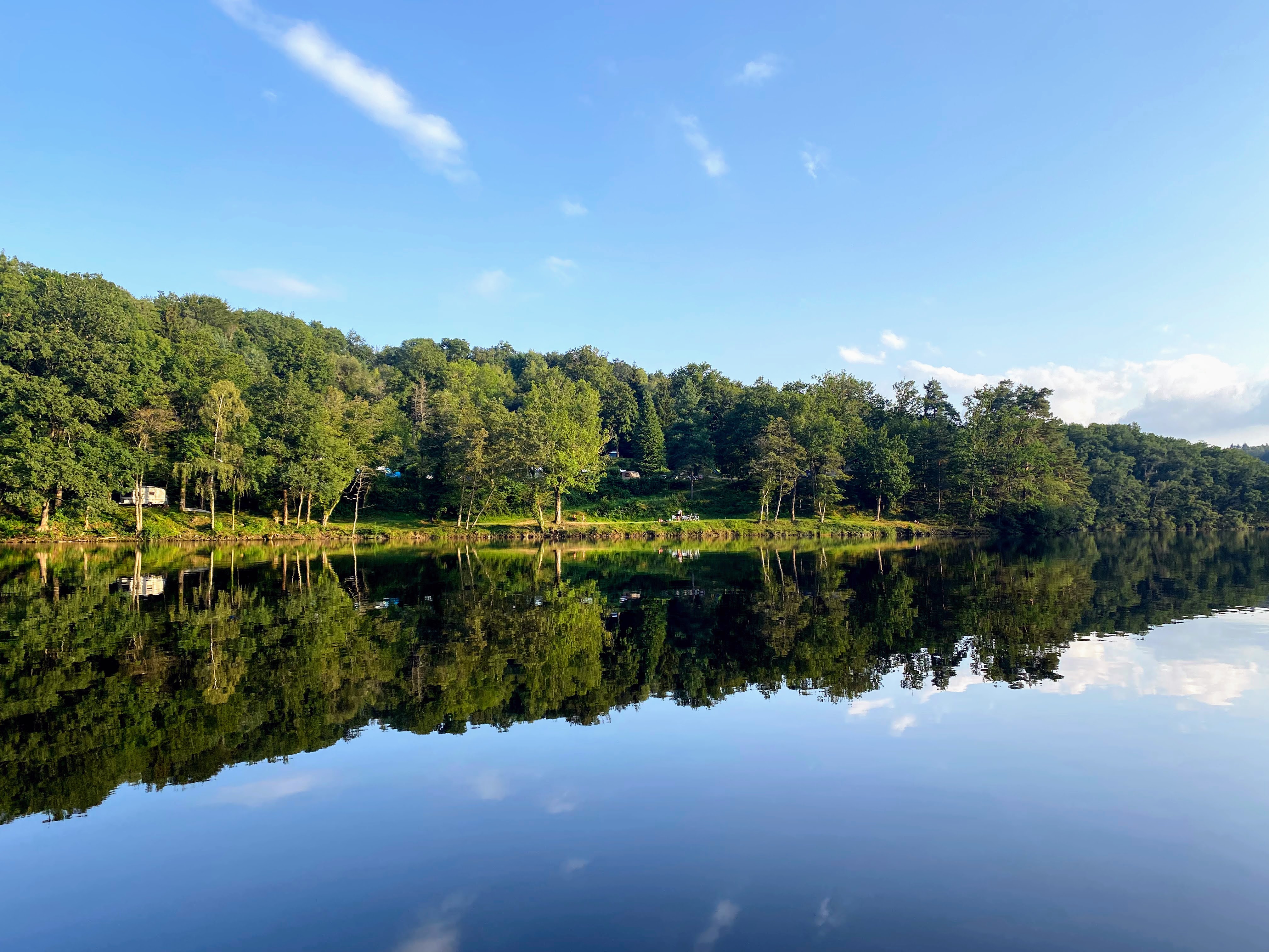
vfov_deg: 53.1
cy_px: 476
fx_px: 953
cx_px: 634
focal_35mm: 26
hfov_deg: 67.3
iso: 32
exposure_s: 1/1147
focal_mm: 4.25
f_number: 1.8
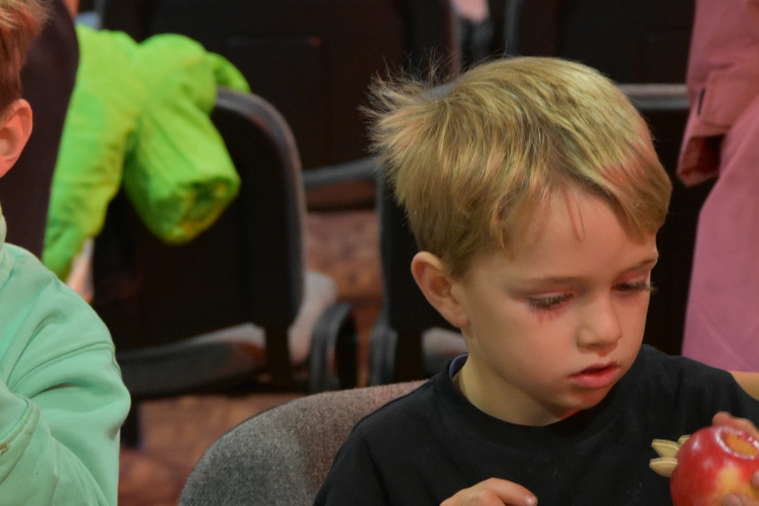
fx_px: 4275
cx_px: 203
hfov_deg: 10.1
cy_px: 324
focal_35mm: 203
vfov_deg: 6.8
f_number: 5.6
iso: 3600
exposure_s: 1/60
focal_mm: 85
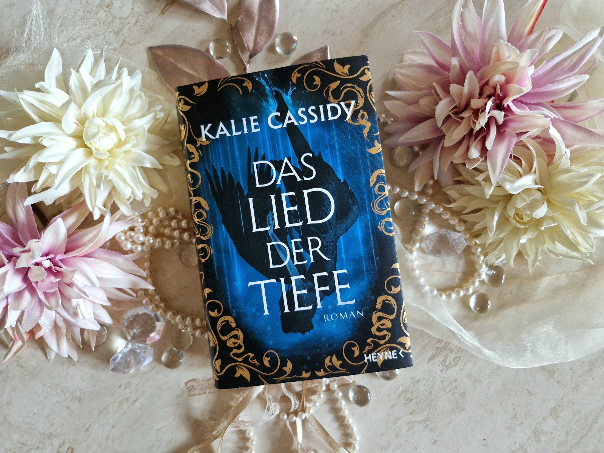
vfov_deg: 58.9
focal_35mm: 23
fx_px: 401
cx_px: 302
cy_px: 226
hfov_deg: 73.9
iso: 640
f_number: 1.8
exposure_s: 1/100
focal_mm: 5.4
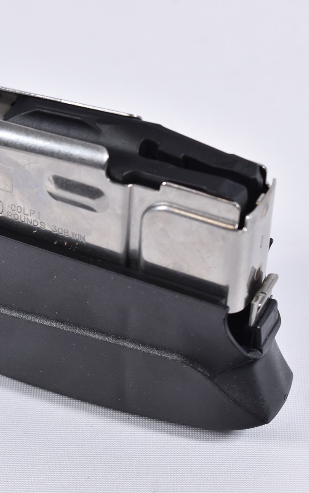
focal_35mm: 127
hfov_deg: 10.3
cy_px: 246
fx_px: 1707
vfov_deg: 16.5
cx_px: 113
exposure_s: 1/40
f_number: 5.6
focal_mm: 55
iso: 640
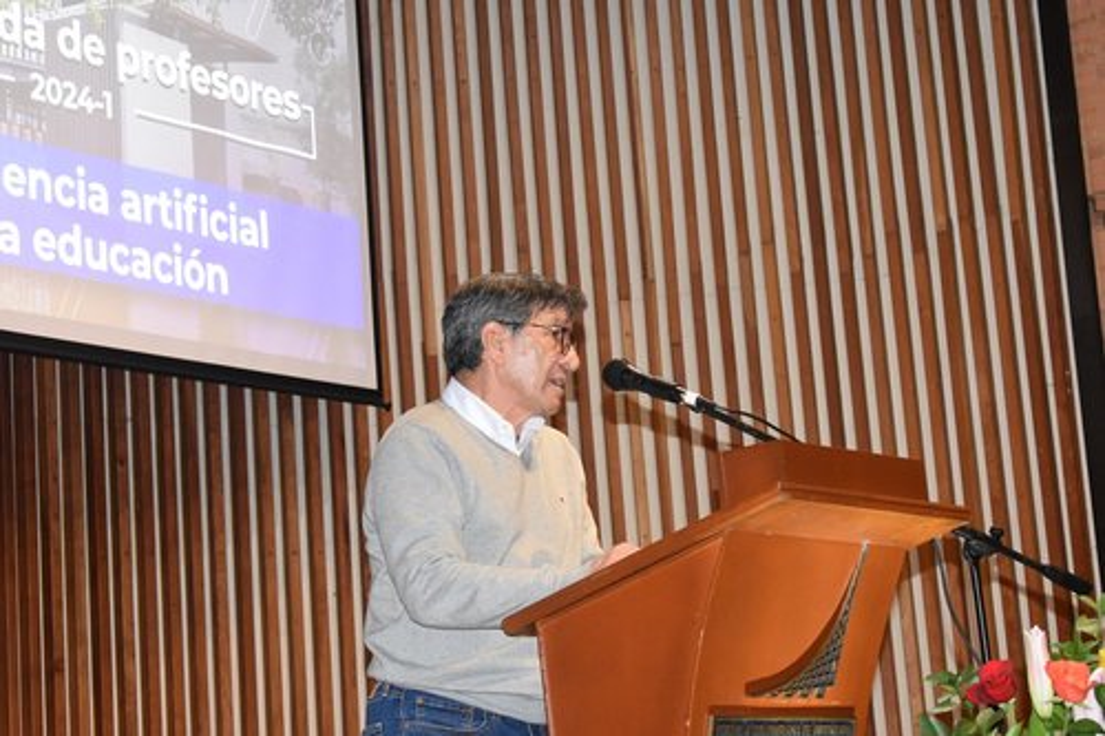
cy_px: 368
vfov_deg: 16.5
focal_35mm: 82
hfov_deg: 24.6
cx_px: 552
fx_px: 2531
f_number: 5.6
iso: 4000
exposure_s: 1/60
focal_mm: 55
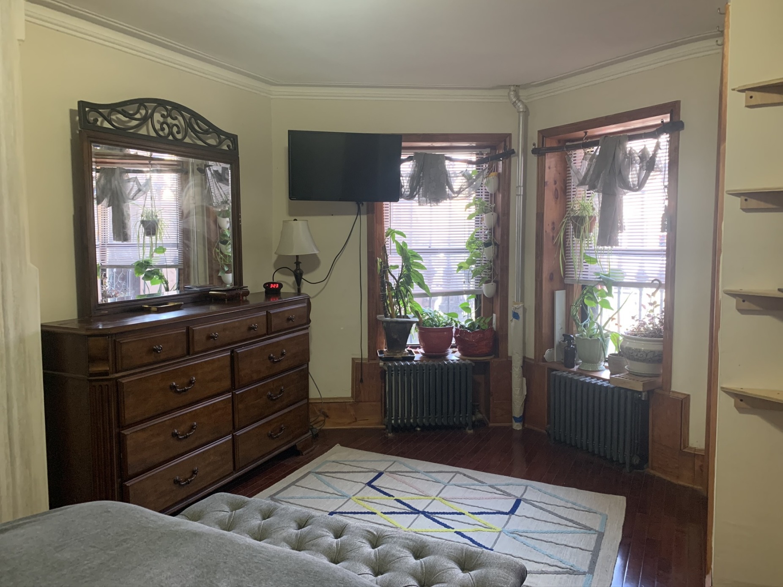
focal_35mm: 26
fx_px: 588
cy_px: 294
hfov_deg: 67.3
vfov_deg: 53.1
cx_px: 392
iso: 250
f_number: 1.8
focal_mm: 4.25
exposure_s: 1/40
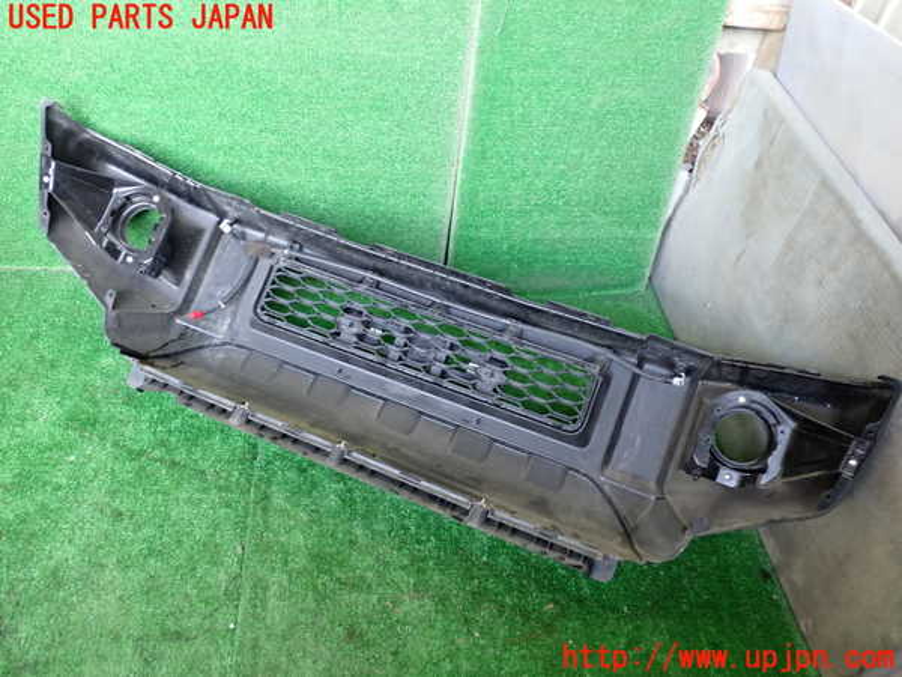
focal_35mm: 30
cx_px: 451
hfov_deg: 60.0
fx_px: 782
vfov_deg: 46.8
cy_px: 338
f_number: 2.3
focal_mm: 5.4
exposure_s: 1/40
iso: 400
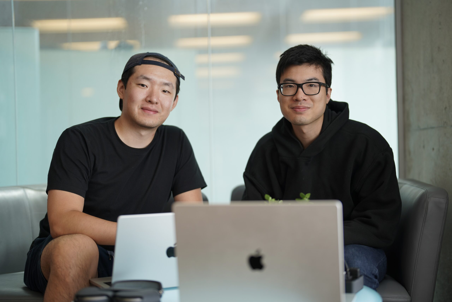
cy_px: 151
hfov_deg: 39.6
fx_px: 628
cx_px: 226
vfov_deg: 27.0
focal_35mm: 50
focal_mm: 50
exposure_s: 1/400
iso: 100
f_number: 1.2
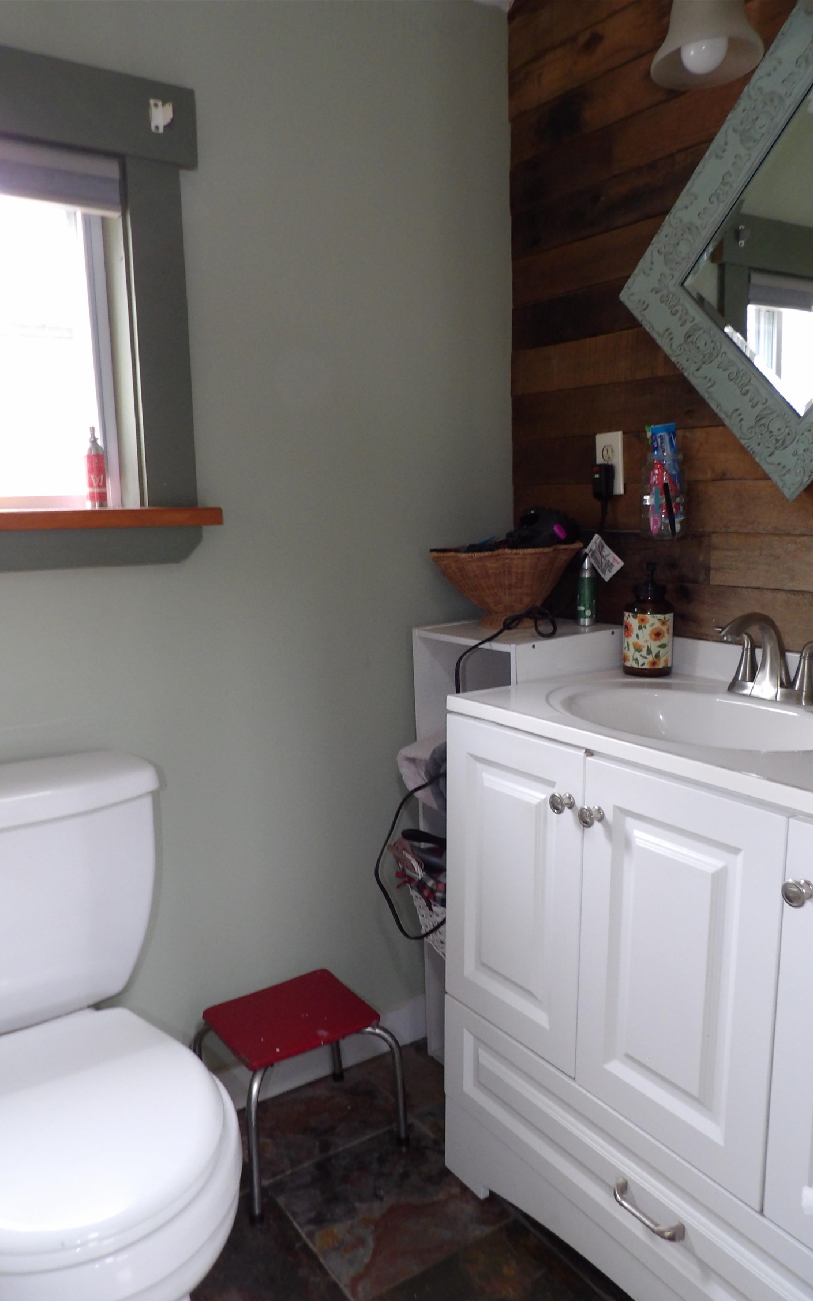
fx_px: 922
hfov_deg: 47.6
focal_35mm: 26
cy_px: 664
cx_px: 422
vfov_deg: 70.4
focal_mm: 4.3
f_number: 3.2
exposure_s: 1/33
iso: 200
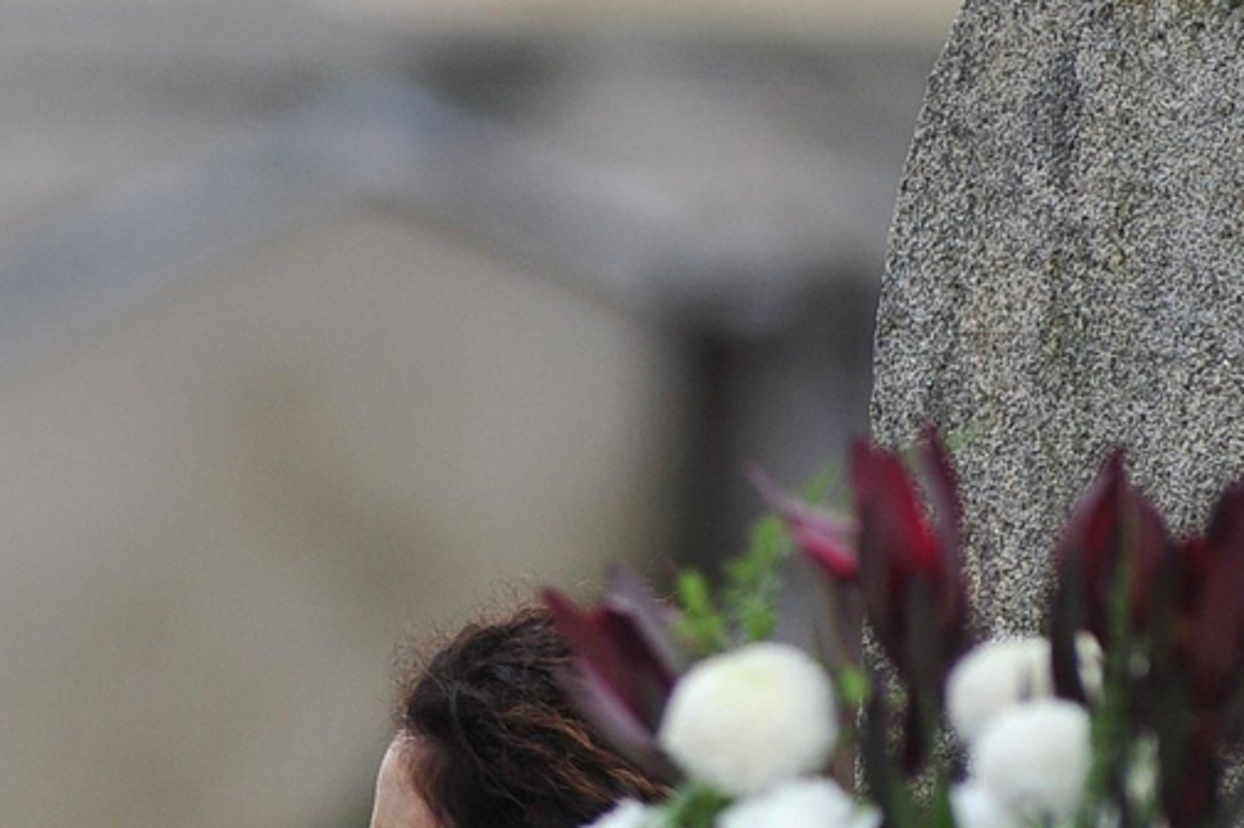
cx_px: -653
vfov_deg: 1.4
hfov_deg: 2.2
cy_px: 674
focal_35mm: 950
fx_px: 32805
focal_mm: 300
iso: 500
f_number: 4.5
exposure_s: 1/1600
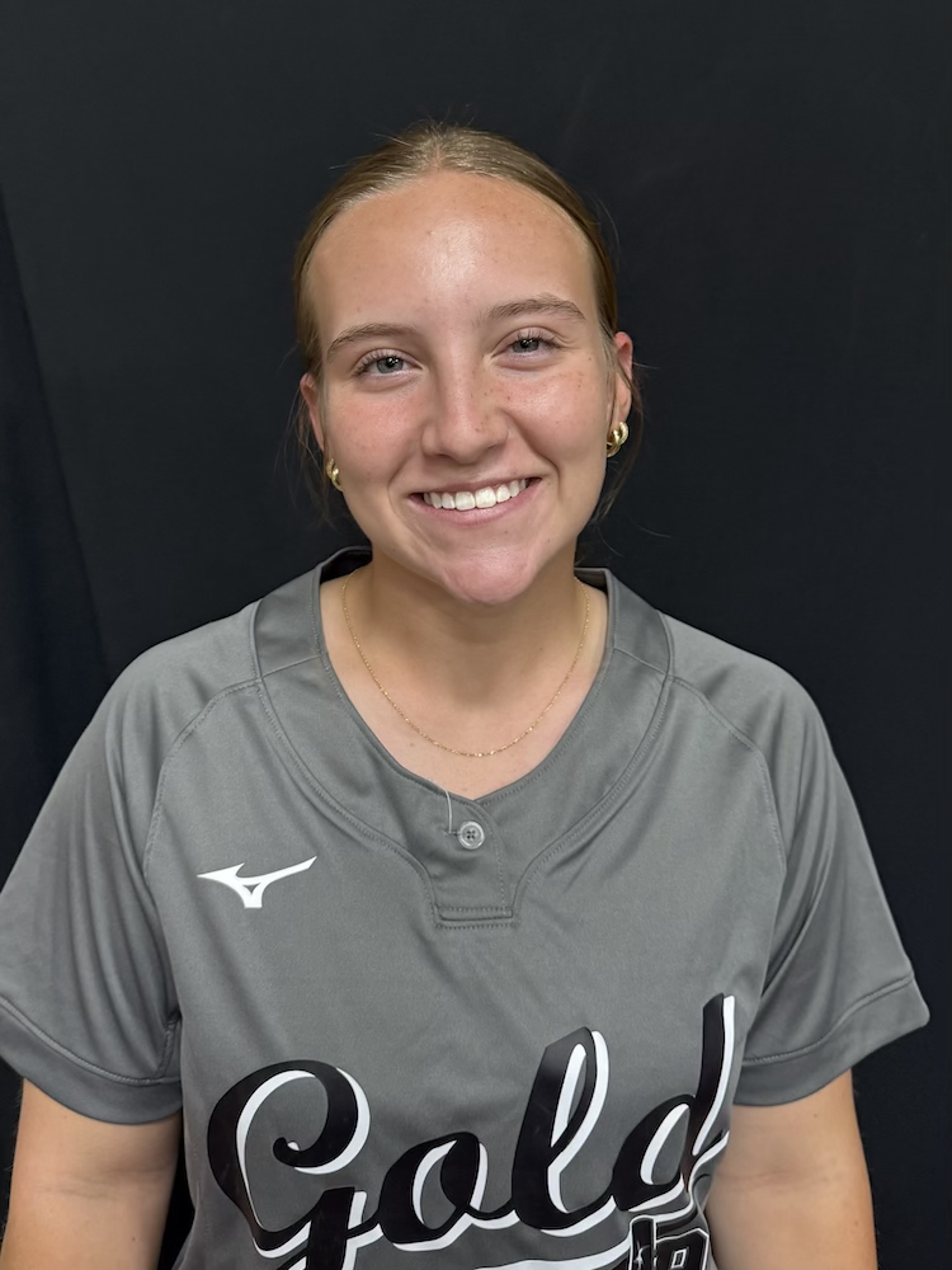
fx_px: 880
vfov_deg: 71.6
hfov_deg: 56.8
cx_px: 476
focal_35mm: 24
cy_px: 635
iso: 320
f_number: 1.78
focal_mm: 6.76
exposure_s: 1/60
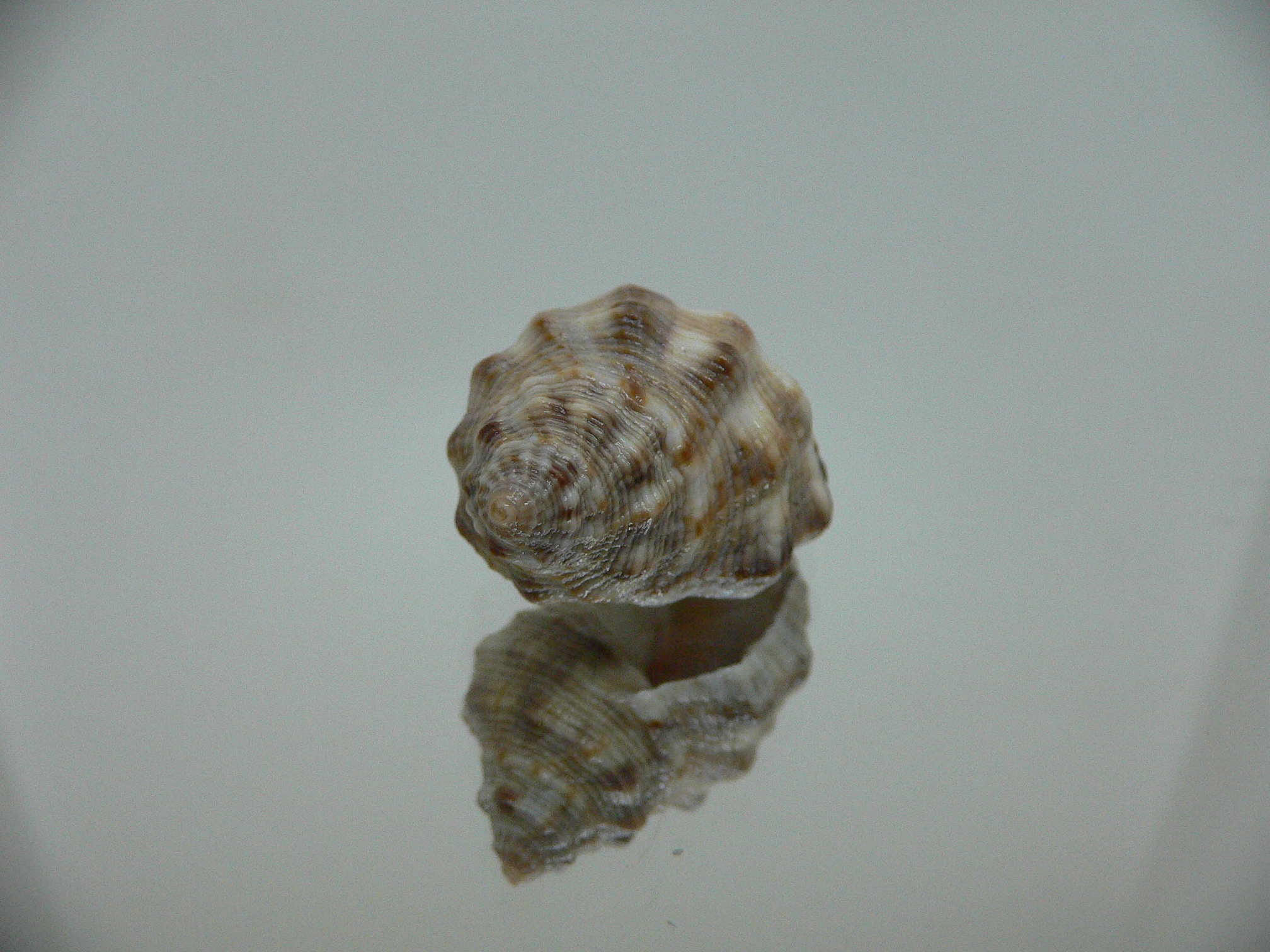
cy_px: 476
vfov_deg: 40.7
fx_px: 1284
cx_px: 635
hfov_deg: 52.6
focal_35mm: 35
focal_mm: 4.6
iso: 200
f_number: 2.8
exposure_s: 1/60
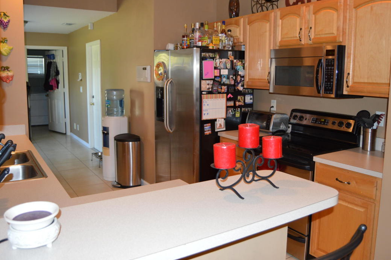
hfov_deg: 62.0
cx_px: 205
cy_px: 118
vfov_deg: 43.5
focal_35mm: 30
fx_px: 325
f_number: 3.5
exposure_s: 1/60
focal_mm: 18
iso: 640
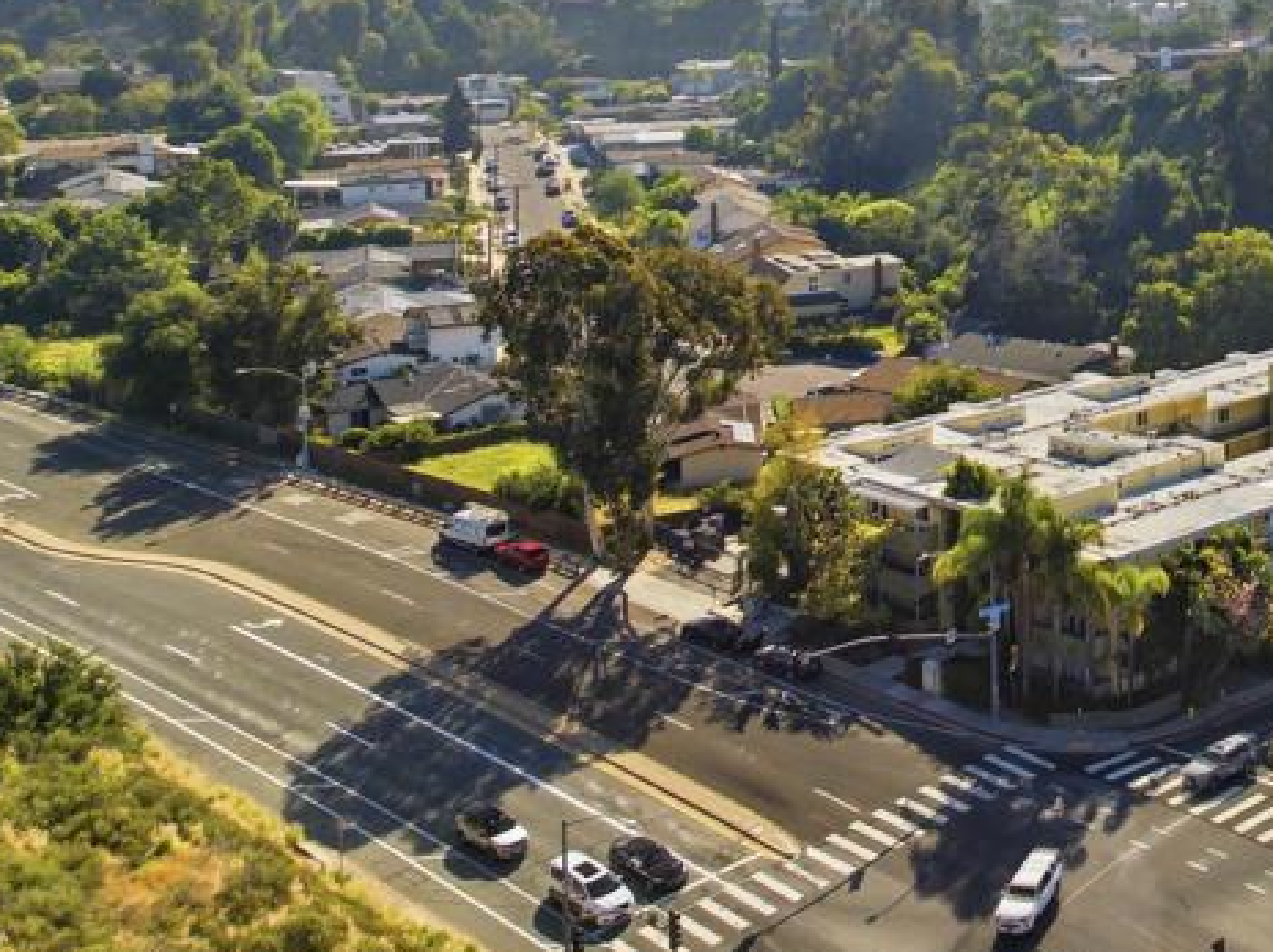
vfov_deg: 25.7
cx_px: 1331
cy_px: -62
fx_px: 1947
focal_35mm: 53
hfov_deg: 32.7
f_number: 2.8
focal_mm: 12.3
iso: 150
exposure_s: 1/1250
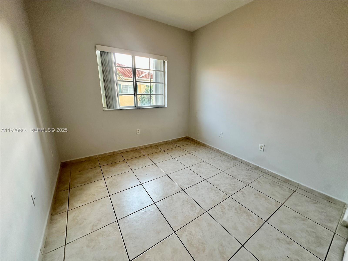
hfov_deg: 102.1
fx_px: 141
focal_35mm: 14
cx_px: 174
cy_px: 130
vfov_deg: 85.7
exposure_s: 1/120
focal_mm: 2.22
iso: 125
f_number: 2.2
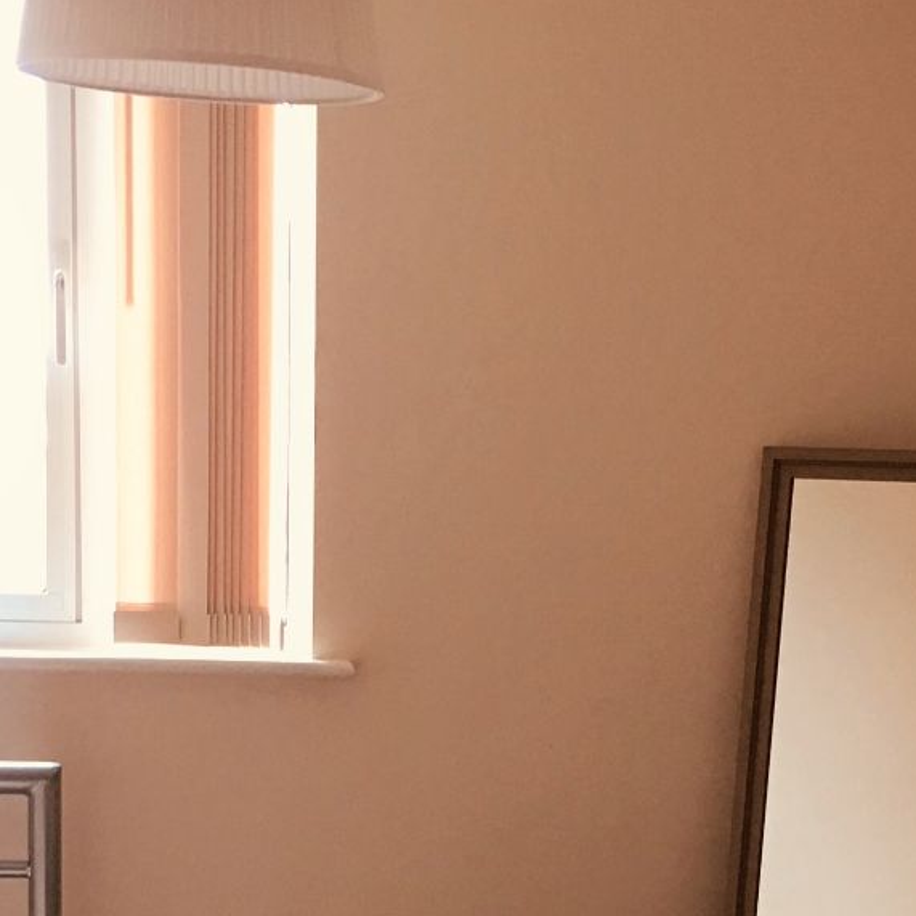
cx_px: 629
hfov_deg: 18.8
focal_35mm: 92
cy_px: 1048
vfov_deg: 18.1
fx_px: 2754
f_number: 2.2
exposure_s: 1/17
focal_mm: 4.15
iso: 50
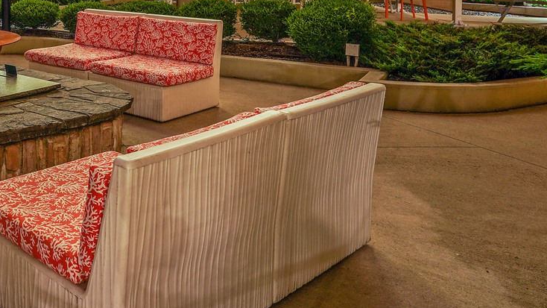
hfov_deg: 47.1
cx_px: 29
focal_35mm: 37
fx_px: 537
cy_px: -44
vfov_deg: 28.6
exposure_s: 15
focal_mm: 16
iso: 200
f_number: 8
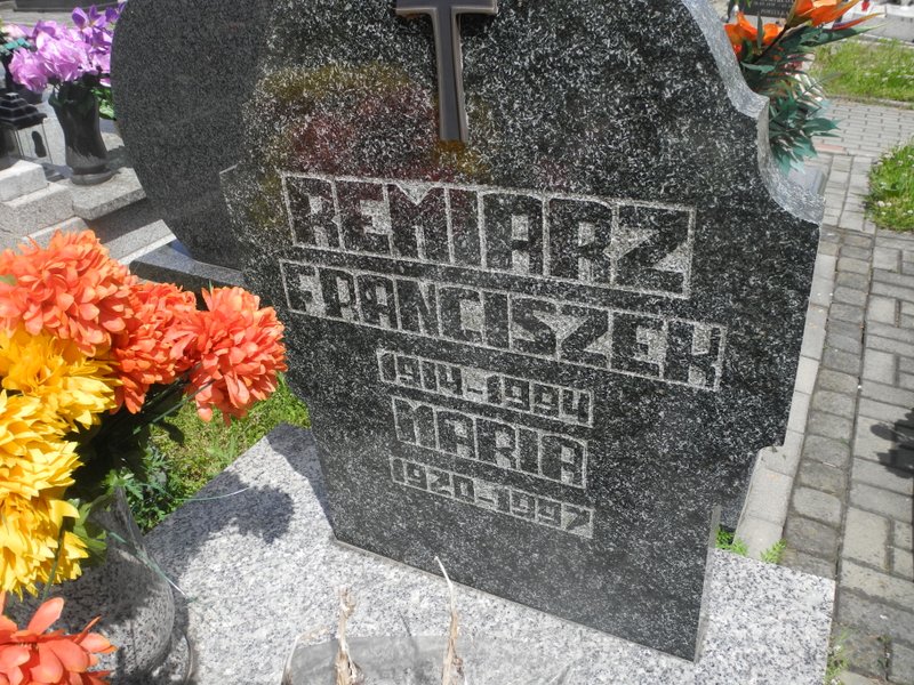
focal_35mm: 28
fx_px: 739
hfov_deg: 63.4
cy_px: 342
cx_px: 457
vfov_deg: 49.7
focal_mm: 6
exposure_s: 1/800
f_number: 4
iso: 100
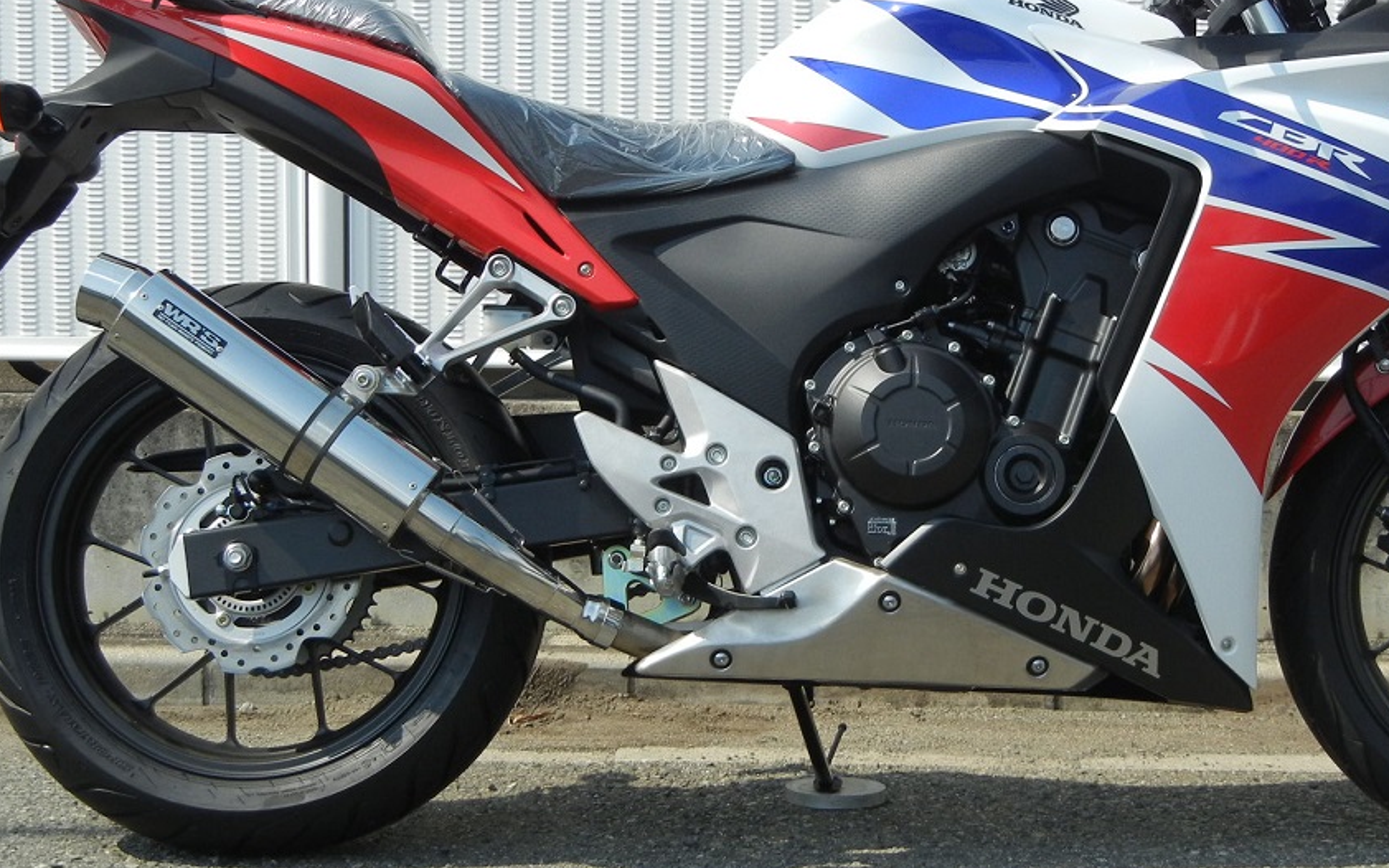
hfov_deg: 30.1
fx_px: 2574
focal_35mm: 68
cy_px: 365
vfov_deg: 19.1
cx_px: 841
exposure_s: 1/270
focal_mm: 8.1
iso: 160
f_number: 7.6
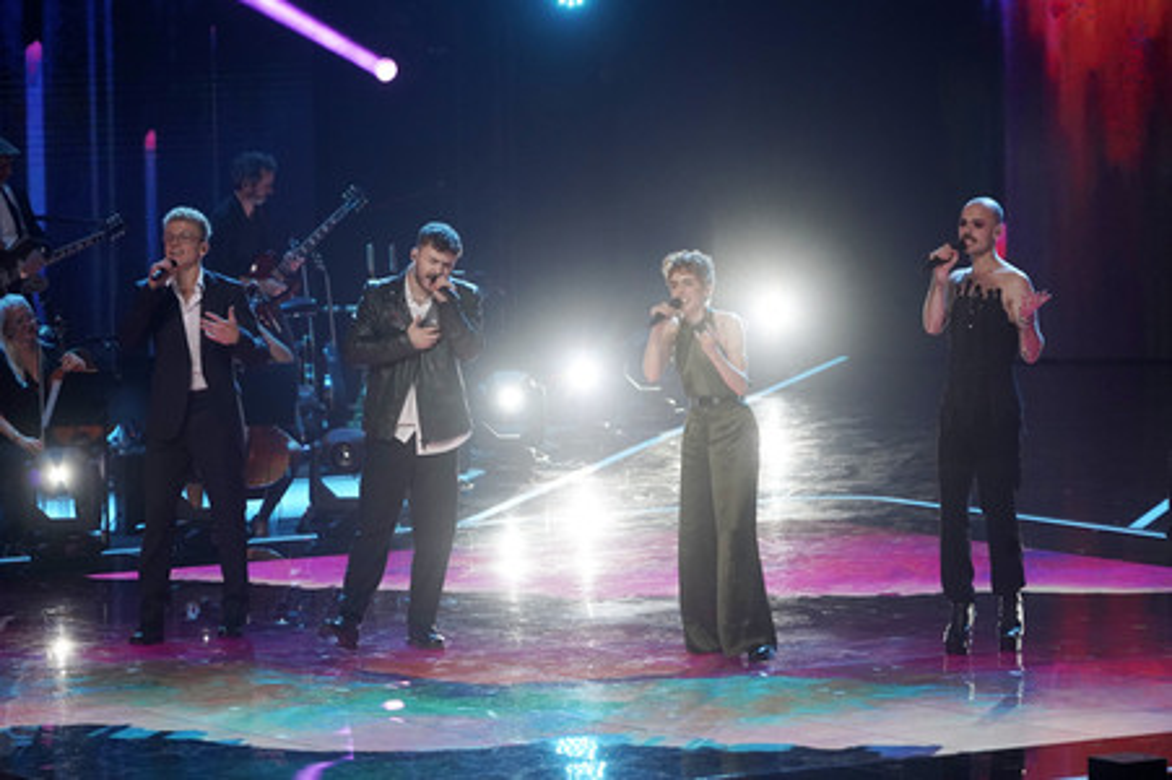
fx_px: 6506
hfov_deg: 10.3
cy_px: 390
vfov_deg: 6.9
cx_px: 586
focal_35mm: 200
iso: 4000
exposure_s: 1/160
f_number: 5.6
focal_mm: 200
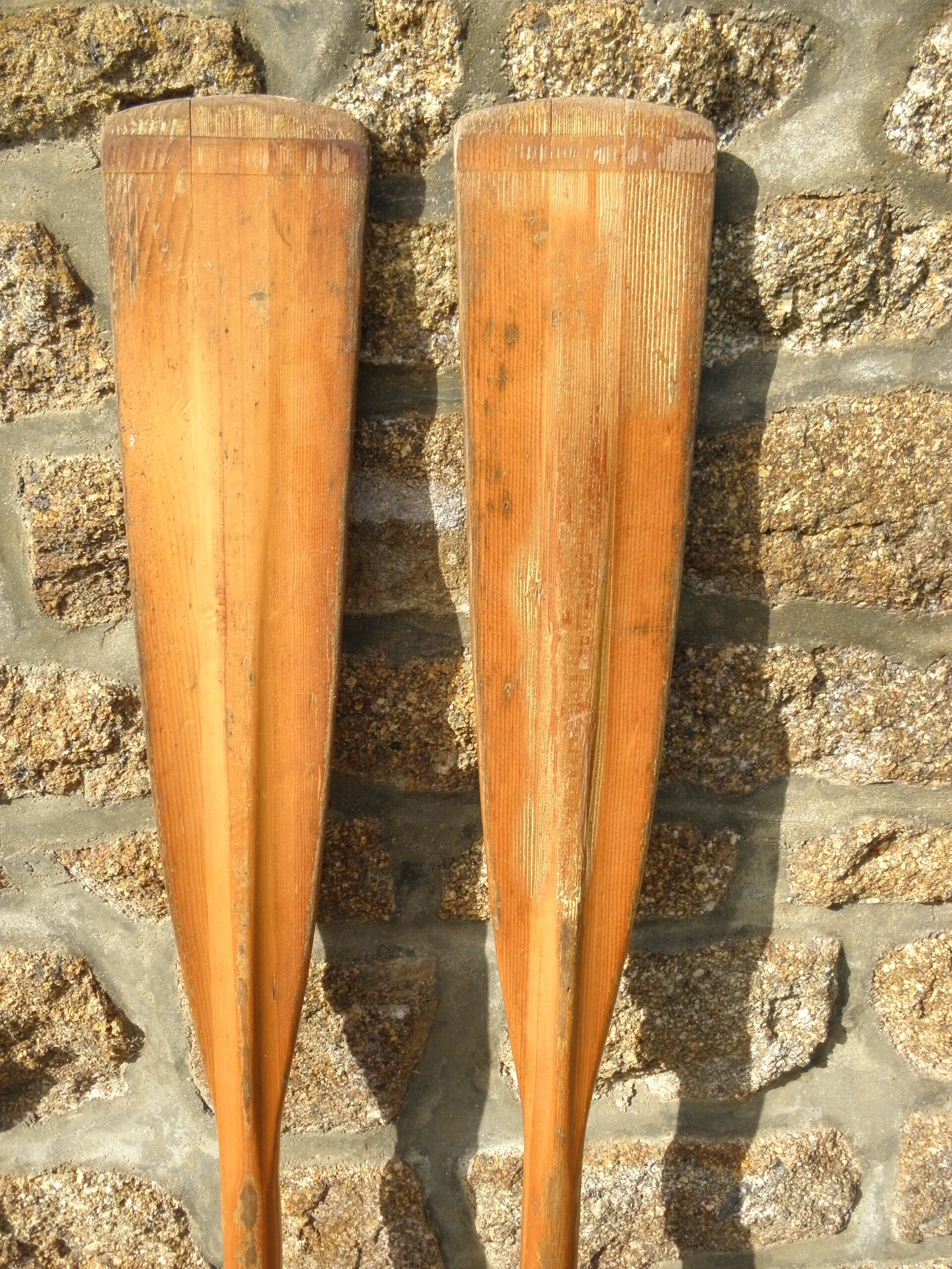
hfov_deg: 46.8
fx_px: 1100
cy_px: 634
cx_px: 476
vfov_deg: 60.0
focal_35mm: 30
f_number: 7.2
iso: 200
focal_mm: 5.5
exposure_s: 1/250
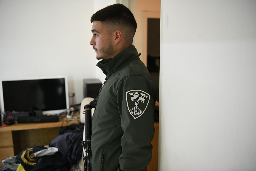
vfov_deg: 41.1
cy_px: 86
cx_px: 128
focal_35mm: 32
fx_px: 228
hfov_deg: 58.7
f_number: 2.8
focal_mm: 32
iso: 6400
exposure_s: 1/80
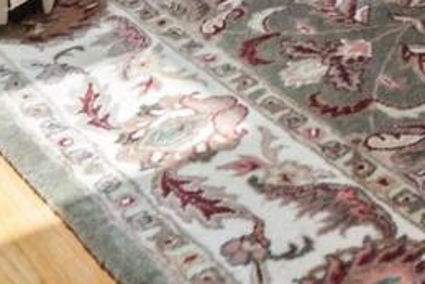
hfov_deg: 20.7
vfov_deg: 11.3
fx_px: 1051
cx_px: 560
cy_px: -501
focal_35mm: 89
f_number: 8
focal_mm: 16
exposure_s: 1/8
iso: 500
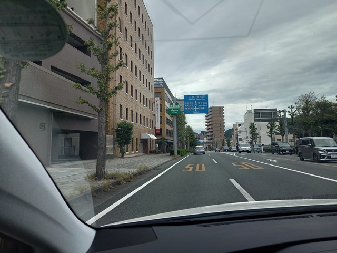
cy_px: 126
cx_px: 168
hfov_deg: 69.4
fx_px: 243
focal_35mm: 25
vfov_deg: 54.9
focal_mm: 4.65
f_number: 1.8
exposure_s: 1/262
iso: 50
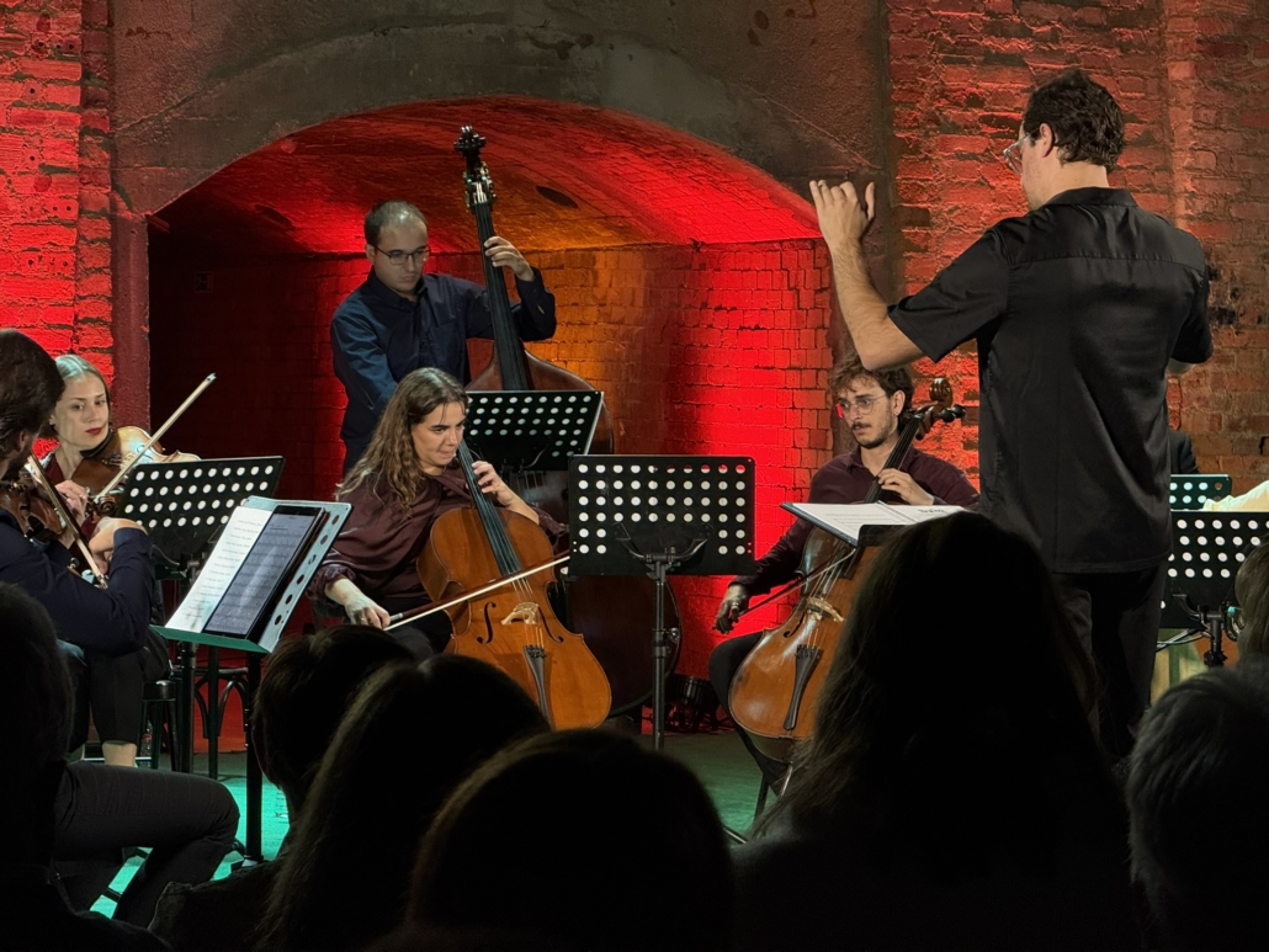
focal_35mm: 120
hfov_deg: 16.4
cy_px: 476
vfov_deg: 12.4
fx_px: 4400
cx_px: 634
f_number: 2.8
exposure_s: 1/50
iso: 160
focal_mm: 15.66
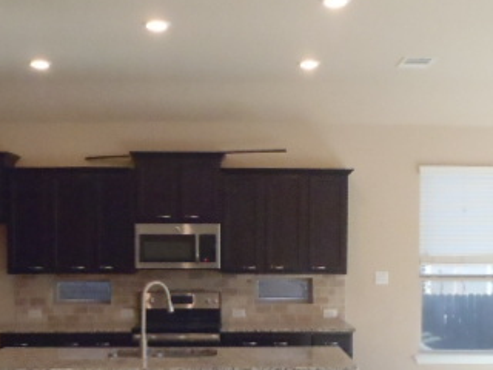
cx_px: 271
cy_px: 287
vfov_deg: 25.7
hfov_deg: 34.3
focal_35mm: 56
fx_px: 798
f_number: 3.9
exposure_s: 1/200
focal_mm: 5
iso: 800
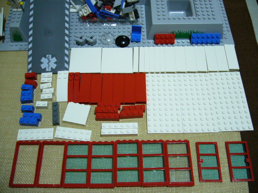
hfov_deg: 52.6
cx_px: 129
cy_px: 96
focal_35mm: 35
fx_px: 261
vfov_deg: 40.7
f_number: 2.8
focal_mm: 5.8
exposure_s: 1/8
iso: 200
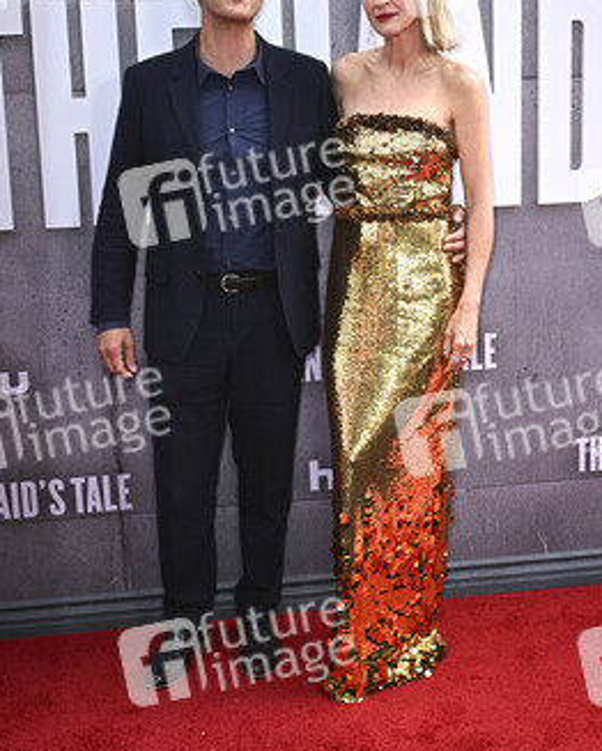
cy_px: 308
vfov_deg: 34.0
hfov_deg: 27.6
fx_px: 1224
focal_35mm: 55
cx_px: 303
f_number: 6.3
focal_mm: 48
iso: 500
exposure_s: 1/250
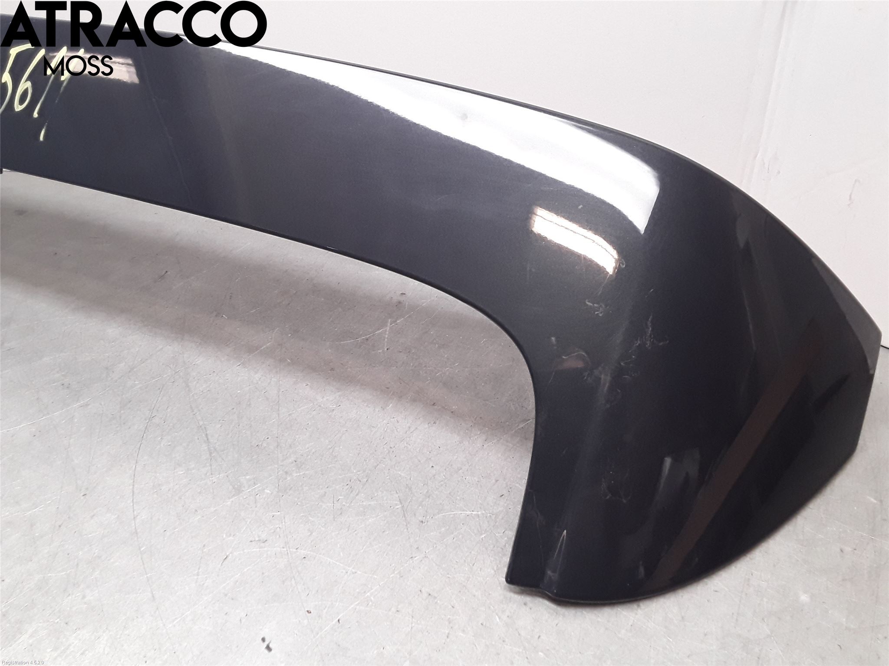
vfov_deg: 49.7
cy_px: 333
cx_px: 444
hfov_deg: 63.4
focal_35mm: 28
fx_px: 719
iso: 100
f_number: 1.9
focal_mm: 2.91
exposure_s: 1/100
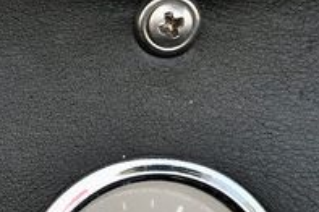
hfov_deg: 8.0
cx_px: -162
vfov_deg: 5.4
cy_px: 308
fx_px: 2249
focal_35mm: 254
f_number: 5
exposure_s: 1/250
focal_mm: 52
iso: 400
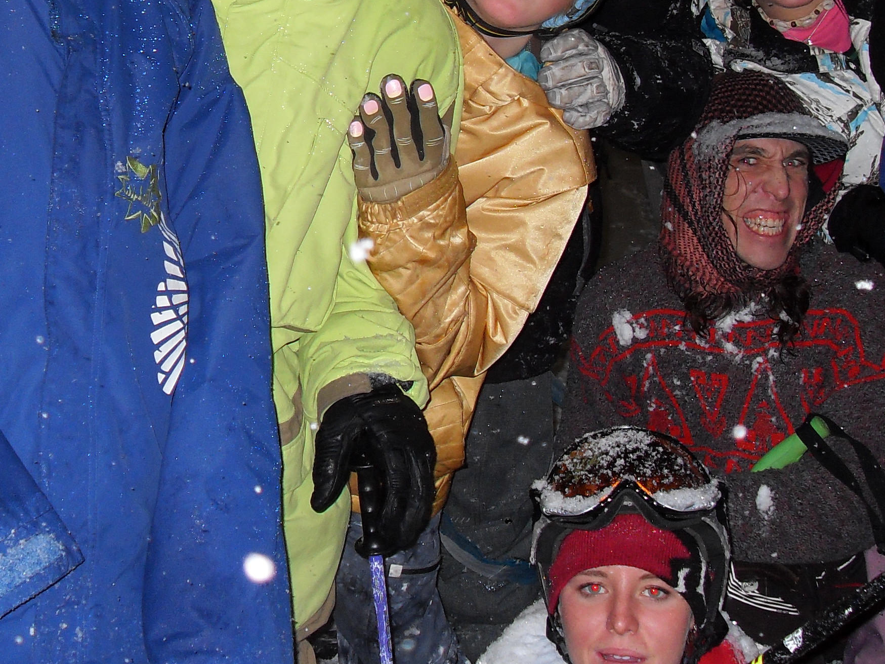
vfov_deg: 19.8
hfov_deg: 26.7
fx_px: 1866
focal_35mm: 73
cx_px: 437
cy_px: 84
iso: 120
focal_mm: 6.3
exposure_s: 1/45
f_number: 2.8
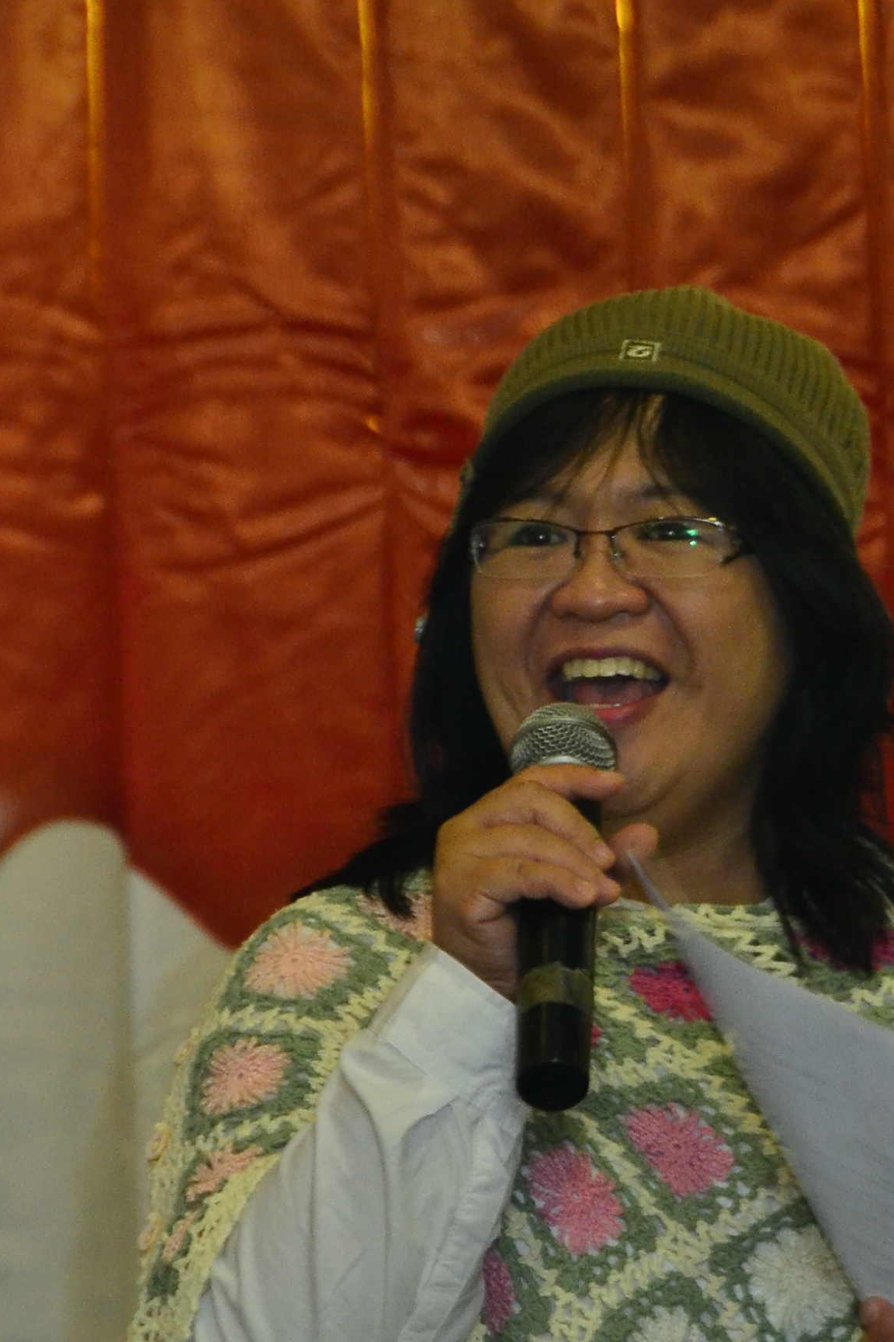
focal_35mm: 600
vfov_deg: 3.4
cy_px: 783
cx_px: 591
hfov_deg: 2.3
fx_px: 22348
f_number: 5.6
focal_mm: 200
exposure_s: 1/60
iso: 1600
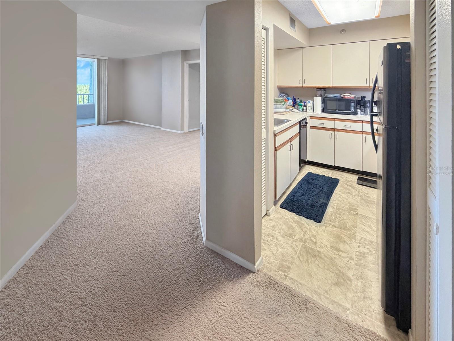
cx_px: 227
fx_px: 184
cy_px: 170
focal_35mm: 14
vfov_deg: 85.7
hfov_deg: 102.1
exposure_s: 1/60
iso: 400
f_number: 2.2
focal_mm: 2.22
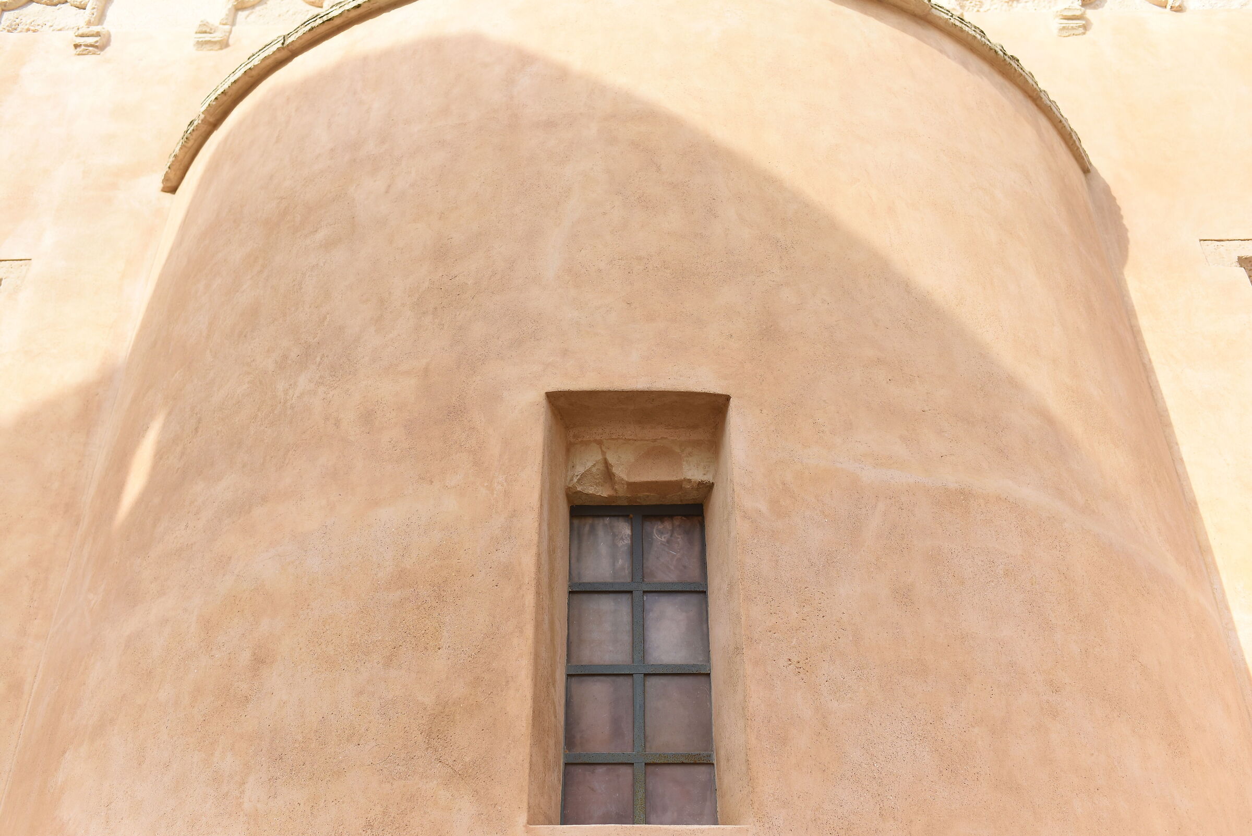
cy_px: 418
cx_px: 626
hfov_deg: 54.4
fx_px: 1218
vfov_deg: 37.9
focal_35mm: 35
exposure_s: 1/4000
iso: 500
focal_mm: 35
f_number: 4
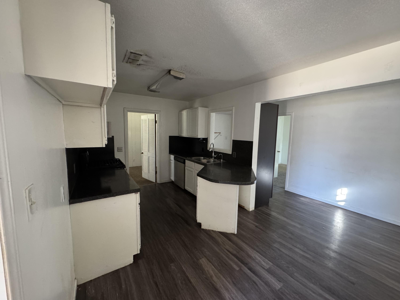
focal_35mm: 14
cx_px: 200
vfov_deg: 85.7
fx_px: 162
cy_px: 150
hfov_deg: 102.1
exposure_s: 1/60
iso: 1000
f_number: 2.2
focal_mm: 2.22
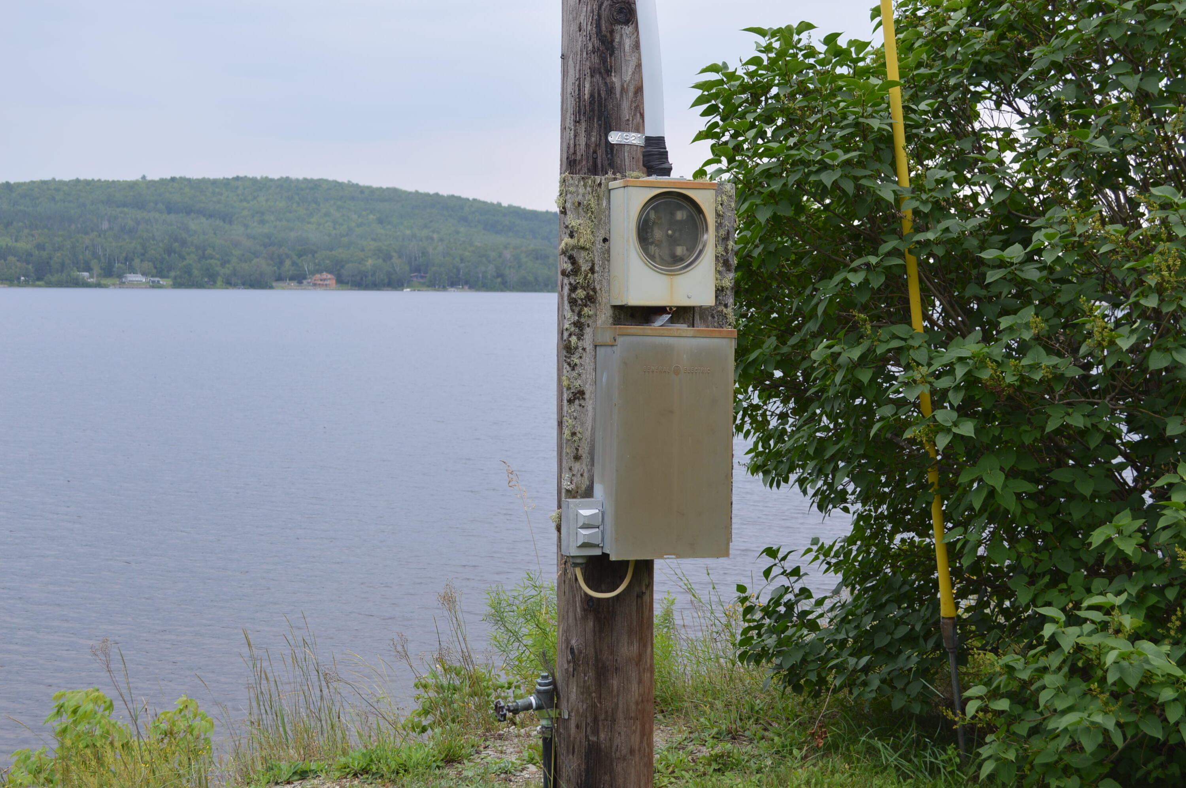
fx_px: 1678
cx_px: 593
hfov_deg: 38.9
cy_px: 394
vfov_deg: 26.4
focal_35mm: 51
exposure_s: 1/125
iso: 100
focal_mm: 34
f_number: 5.6
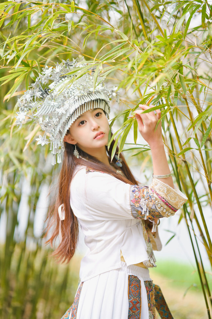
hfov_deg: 16.1
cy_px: 160
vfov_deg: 23.9
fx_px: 751
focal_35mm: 85
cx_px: 106
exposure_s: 1/1000
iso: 100
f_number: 1.4
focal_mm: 85
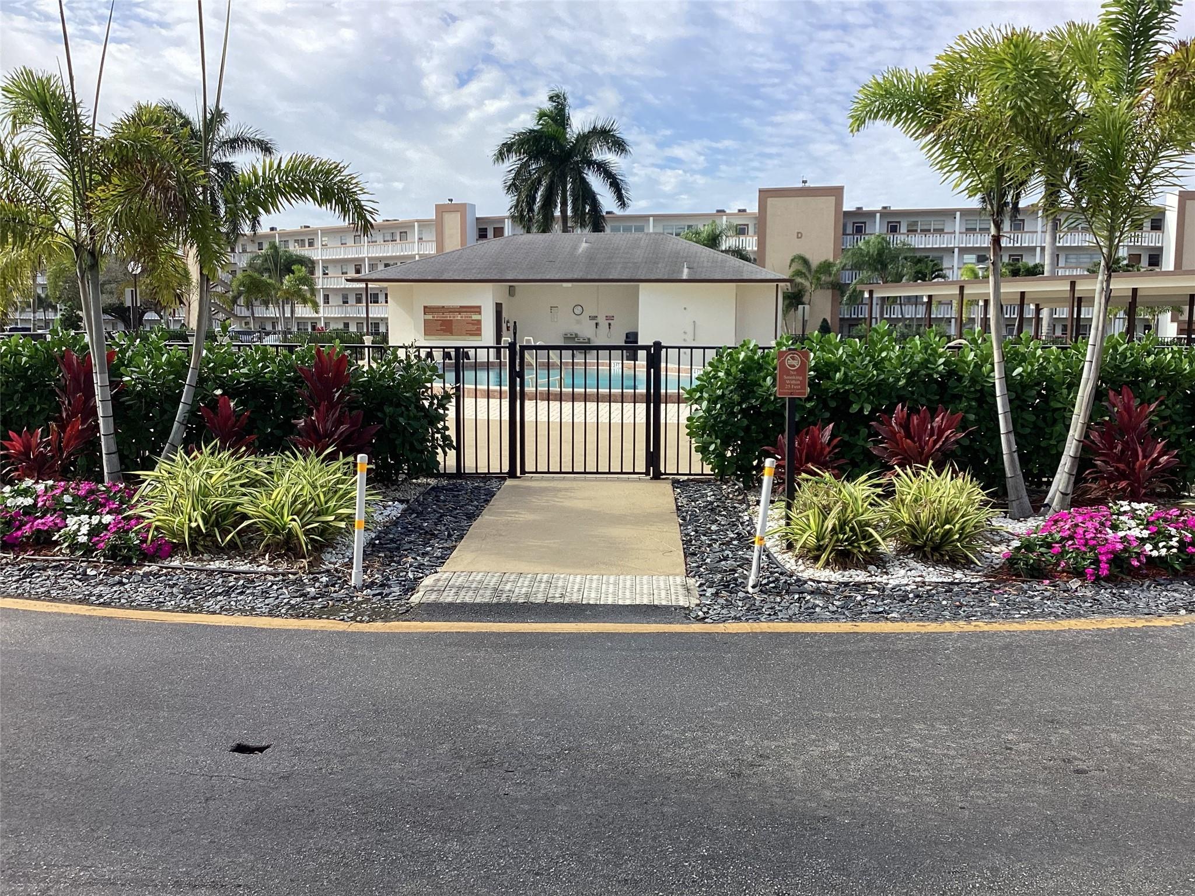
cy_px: 448
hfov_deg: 58.4
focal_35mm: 31
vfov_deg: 45.4
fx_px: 1070
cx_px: 598
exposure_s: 1/831
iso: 25
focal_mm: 3.3
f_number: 2.4
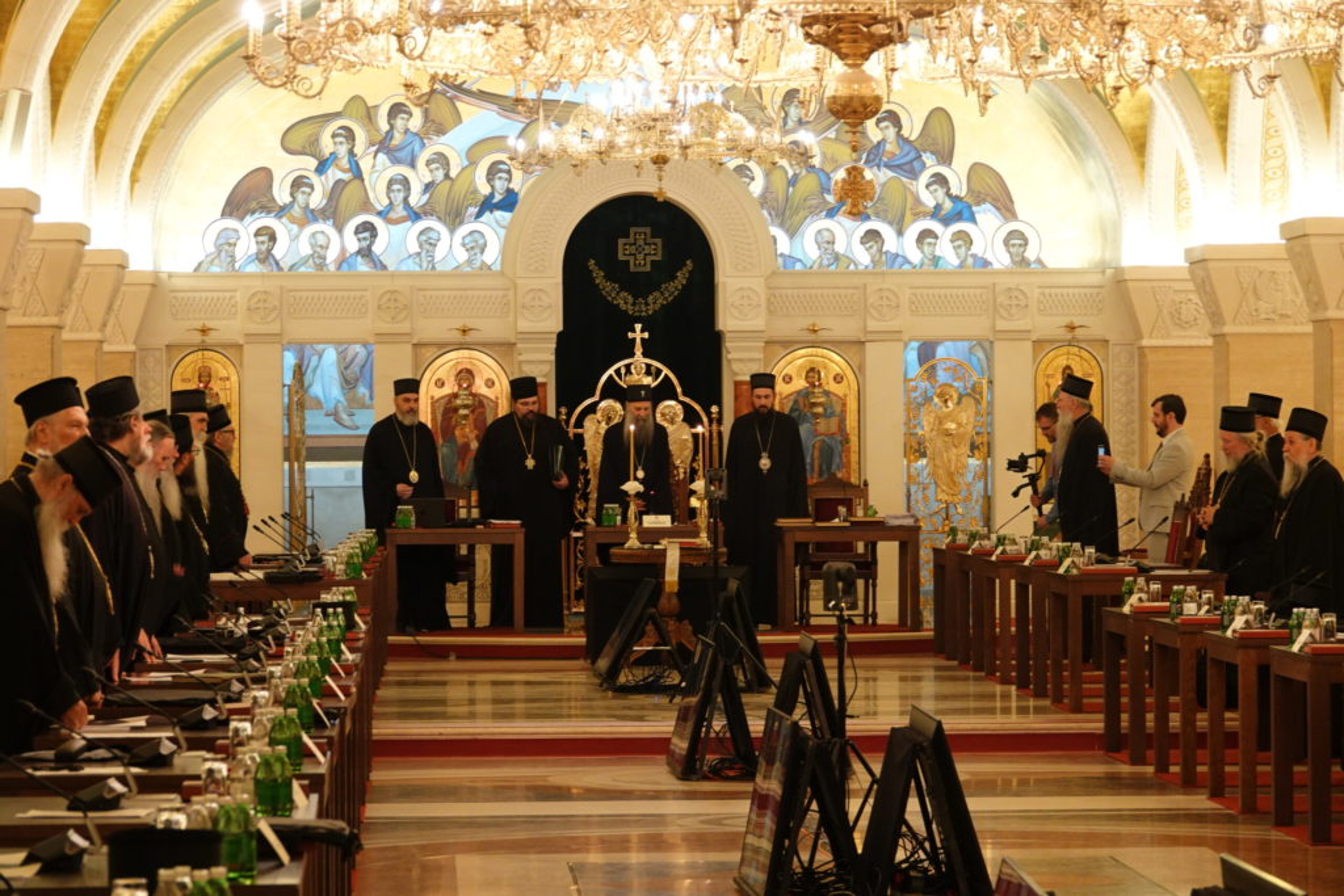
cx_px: 672
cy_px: 448
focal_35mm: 139
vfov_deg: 9.9
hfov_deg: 14.8
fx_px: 5190
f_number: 4
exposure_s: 1/20
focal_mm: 51.14
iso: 800
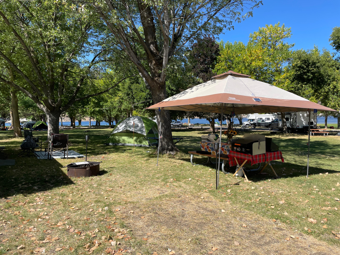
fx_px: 255
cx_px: 170
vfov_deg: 53.1
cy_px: 128
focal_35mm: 26
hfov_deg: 67.3
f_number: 1.6
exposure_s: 1/2353
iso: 32
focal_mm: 4.2
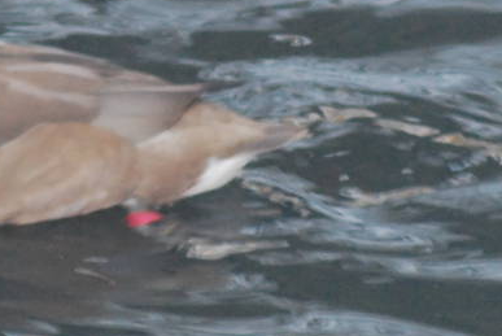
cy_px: 156
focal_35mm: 1861
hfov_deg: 1.1
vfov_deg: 0.7
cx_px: 90
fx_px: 25980
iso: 800
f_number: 5.6
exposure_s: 1/60
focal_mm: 300
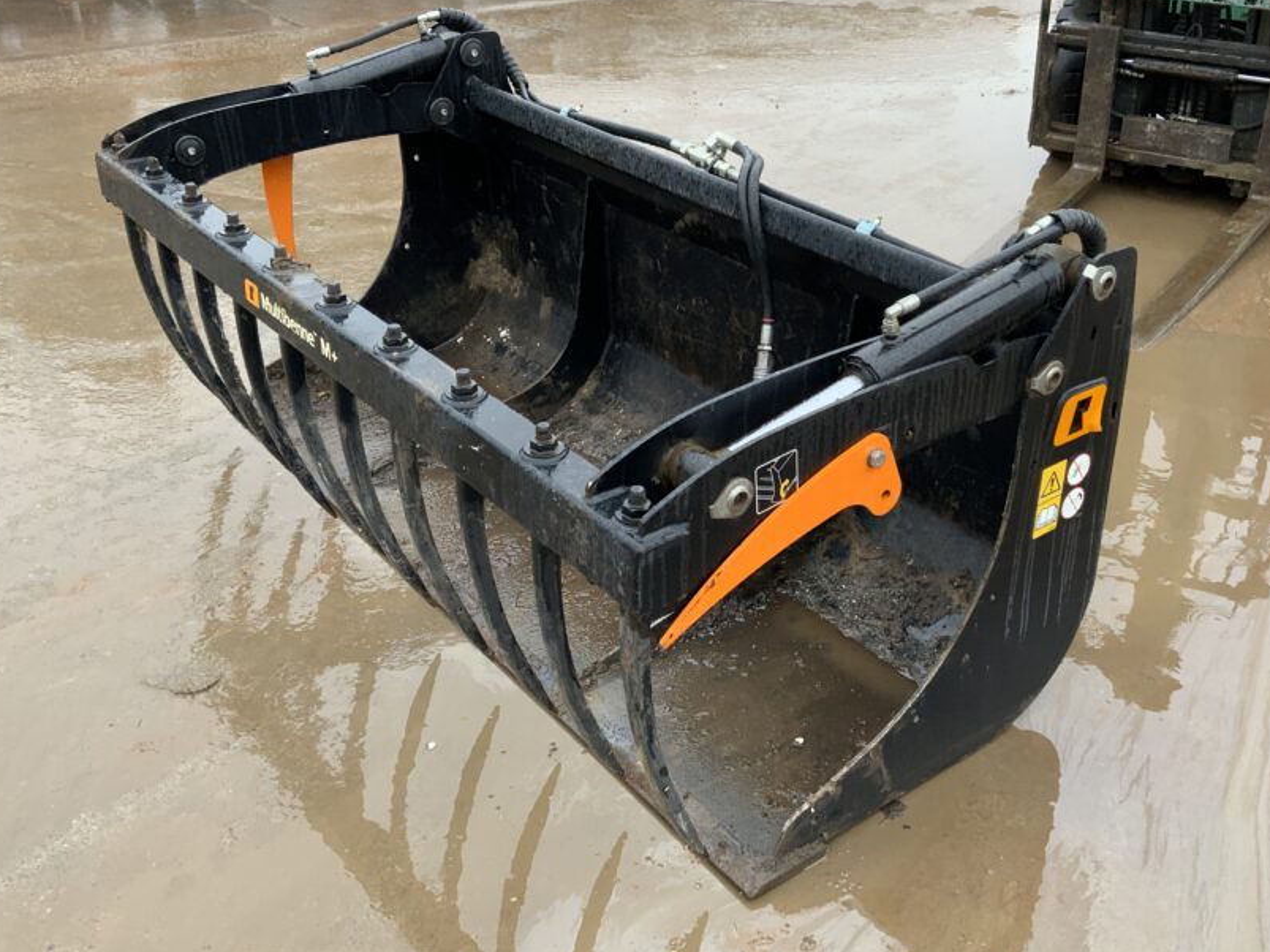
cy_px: 438
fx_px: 1357
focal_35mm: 37
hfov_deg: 50.0
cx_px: 712
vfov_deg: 38.6
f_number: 1.8
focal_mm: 3
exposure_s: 1/122
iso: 64
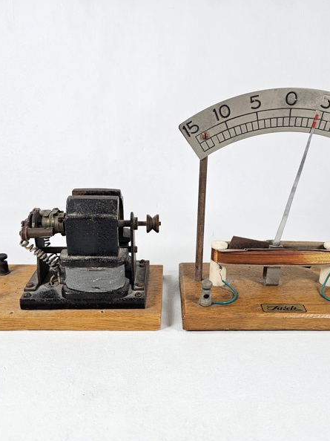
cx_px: 180
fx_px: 394
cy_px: 220
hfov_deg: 45.4
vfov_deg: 58.4
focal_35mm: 31
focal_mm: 6.3
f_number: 1.7
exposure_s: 1/180
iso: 32
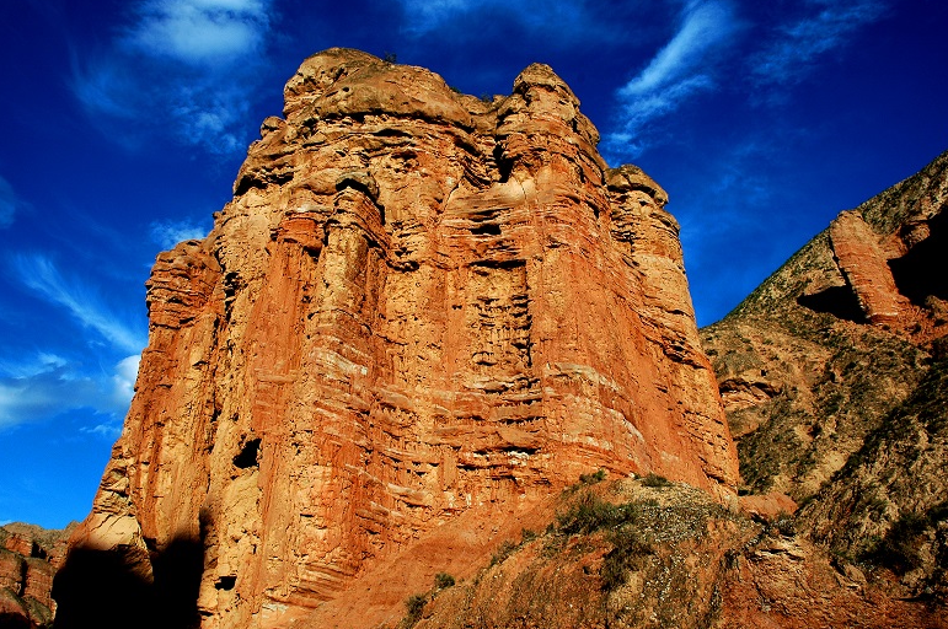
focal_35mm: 28
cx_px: 466
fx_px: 736
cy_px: 313
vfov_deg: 46.3
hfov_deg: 65.5
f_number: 9.5
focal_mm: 18
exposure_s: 1/350
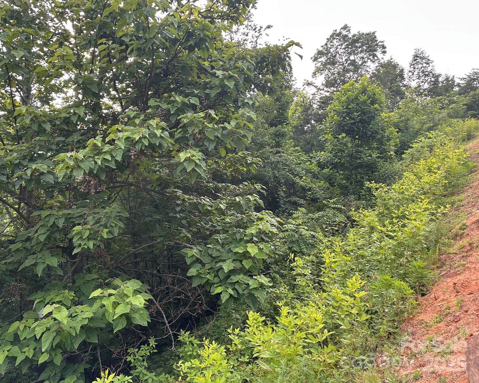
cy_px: 186
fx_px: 369
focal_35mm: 26
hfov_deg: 65.9
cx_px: 221
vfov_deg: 54.9
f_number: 1.78
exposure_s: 1/235
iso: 80
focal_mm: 6.86
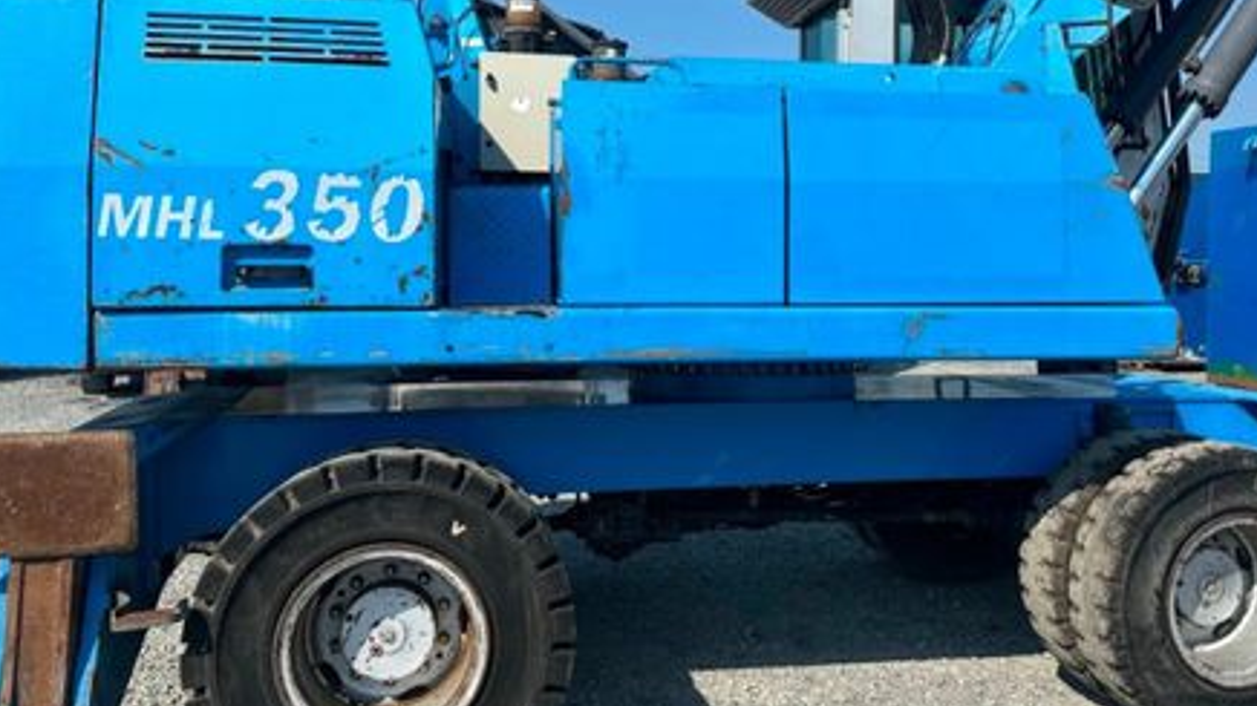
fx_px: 1200
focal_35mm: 36
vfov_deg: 32.7
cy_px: 268
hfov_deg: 55.2
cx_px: 703
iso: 80
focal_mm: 6.86
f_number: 1.78
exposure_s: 1/4762
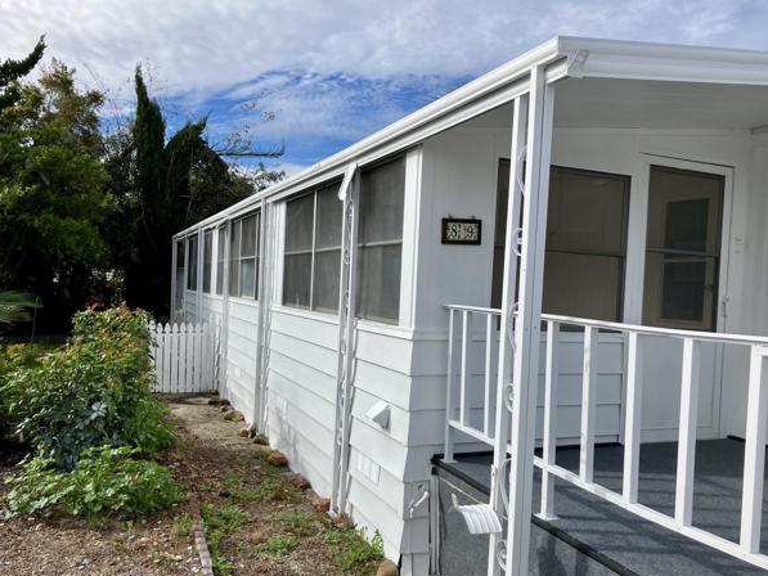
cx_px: 404
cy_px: 306
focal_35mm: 30
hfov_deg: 59.9
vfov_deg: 46.8
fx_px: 666
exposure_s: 1/2558
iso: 32
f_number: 1.8
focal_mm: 3.99
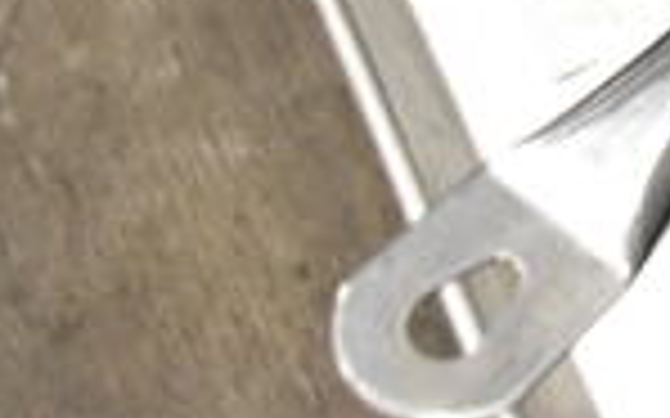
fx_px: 2063
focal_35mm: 113
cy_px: -337
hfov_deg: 15.3
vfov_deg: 10.8
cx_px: 1282
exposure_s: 1/30
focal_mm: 18
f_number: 3.5
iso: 900
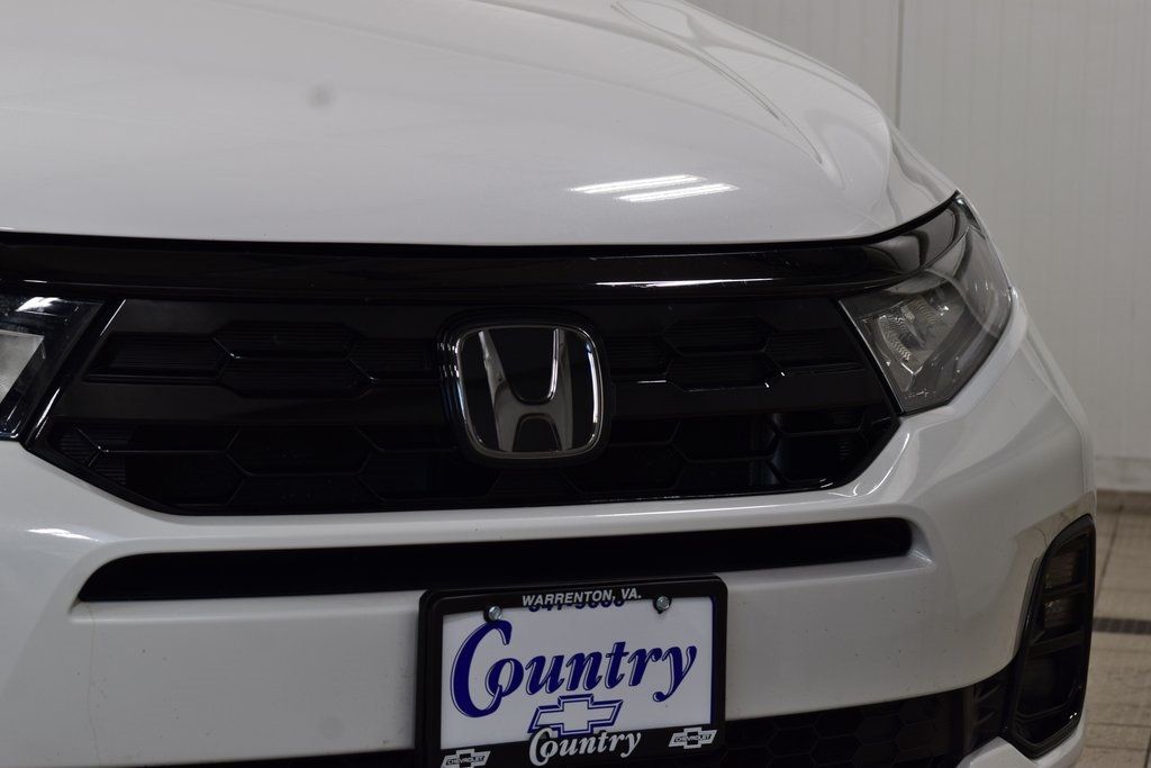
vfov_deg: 13.0
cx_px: 576
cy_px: 384
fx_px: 3357
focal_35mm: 105
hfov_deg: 19.5
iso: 400
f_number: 7.1
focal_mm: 70
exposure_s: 1/30
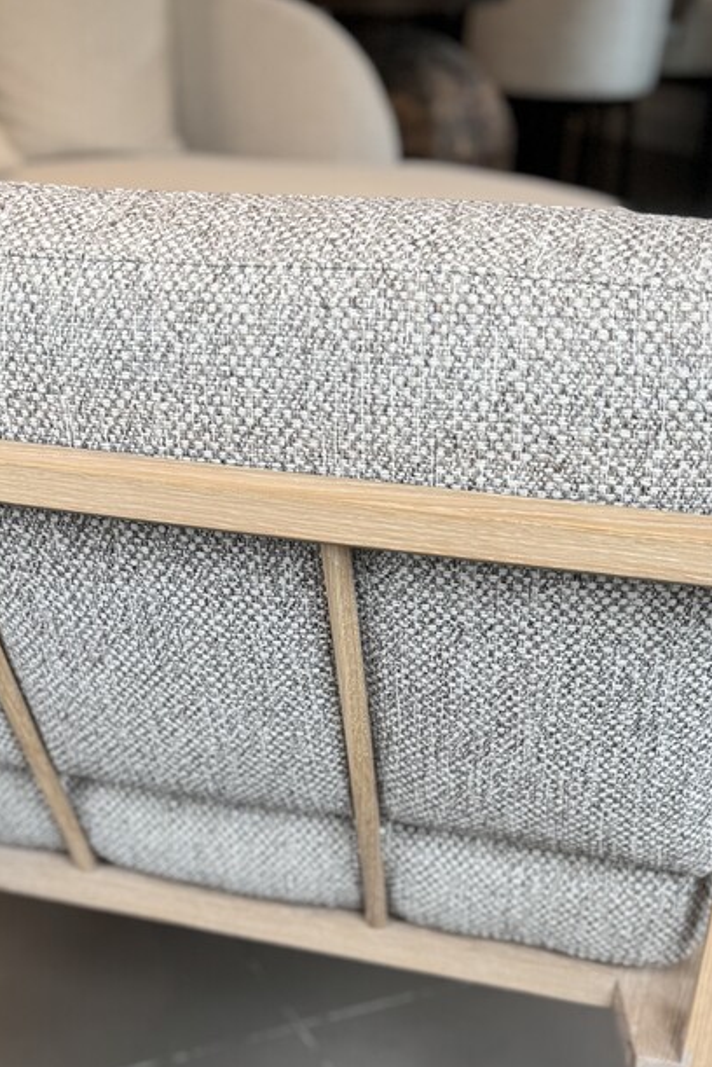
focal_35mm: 49
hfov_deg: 27.3
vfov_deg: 38.3
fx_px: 1452
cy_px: 905
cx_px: 222
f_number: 1.78
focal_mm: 6.76
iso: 64
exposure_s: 1/214
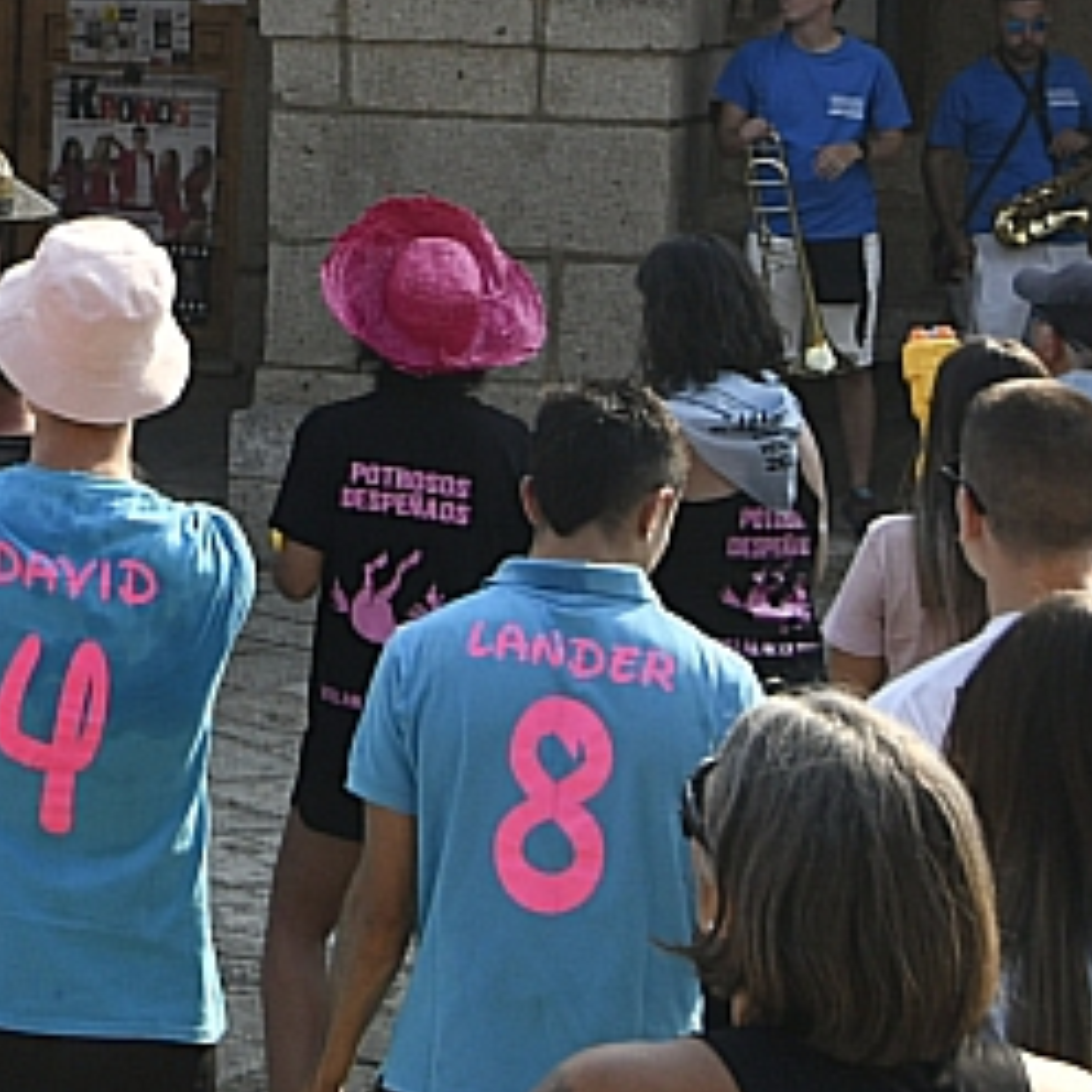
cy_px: -112
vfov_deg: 11.6
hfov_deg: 11.3
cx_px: -594
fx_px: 5282
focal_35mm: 148
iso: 200
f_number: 9
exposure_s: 1/320
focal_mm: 24
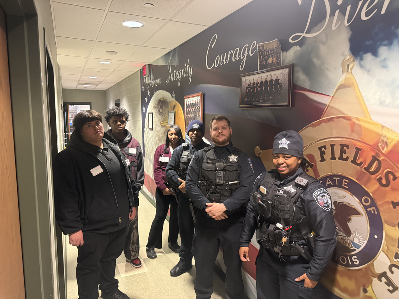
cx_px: 200
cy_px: 150
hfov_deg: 71.6
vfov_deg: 56.8
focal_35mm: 24
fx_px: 277
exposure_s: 1/60
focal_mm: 6.76
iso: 800
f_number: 1.78
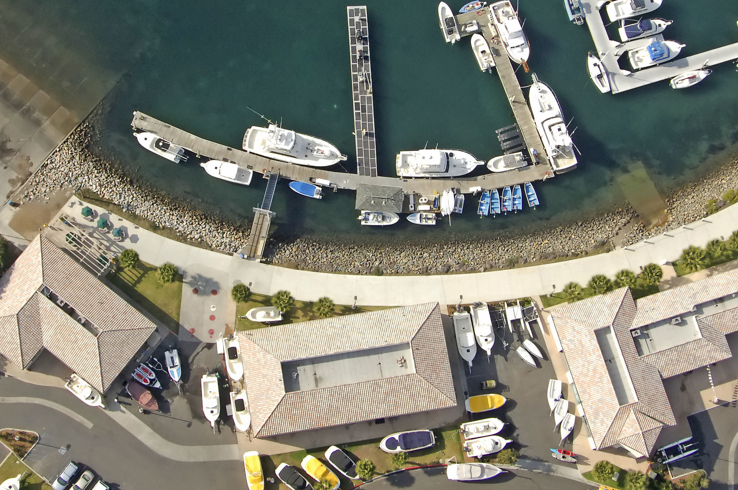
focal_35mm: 74
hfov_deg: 27.4
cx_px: 367
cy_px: 150
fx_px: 1515
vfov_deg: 18.3
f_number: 6
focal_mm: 24
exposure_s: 1/1000
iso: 400
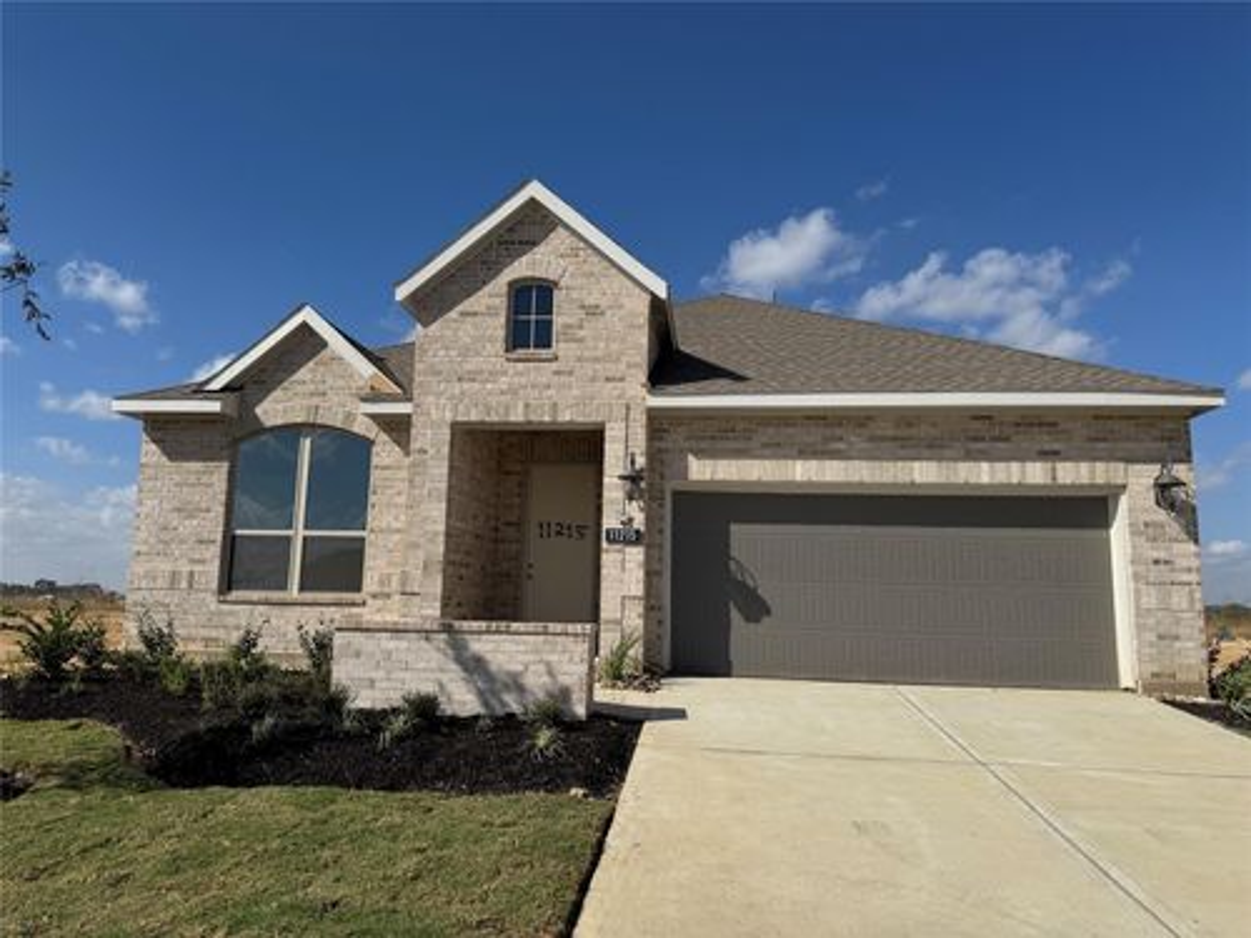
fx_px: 867
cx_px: 626
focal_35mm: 24
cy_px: 469
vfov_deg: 56.8
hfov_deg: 71.6
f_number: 1.78
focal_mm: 6.76
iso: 80
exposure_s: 1/9009
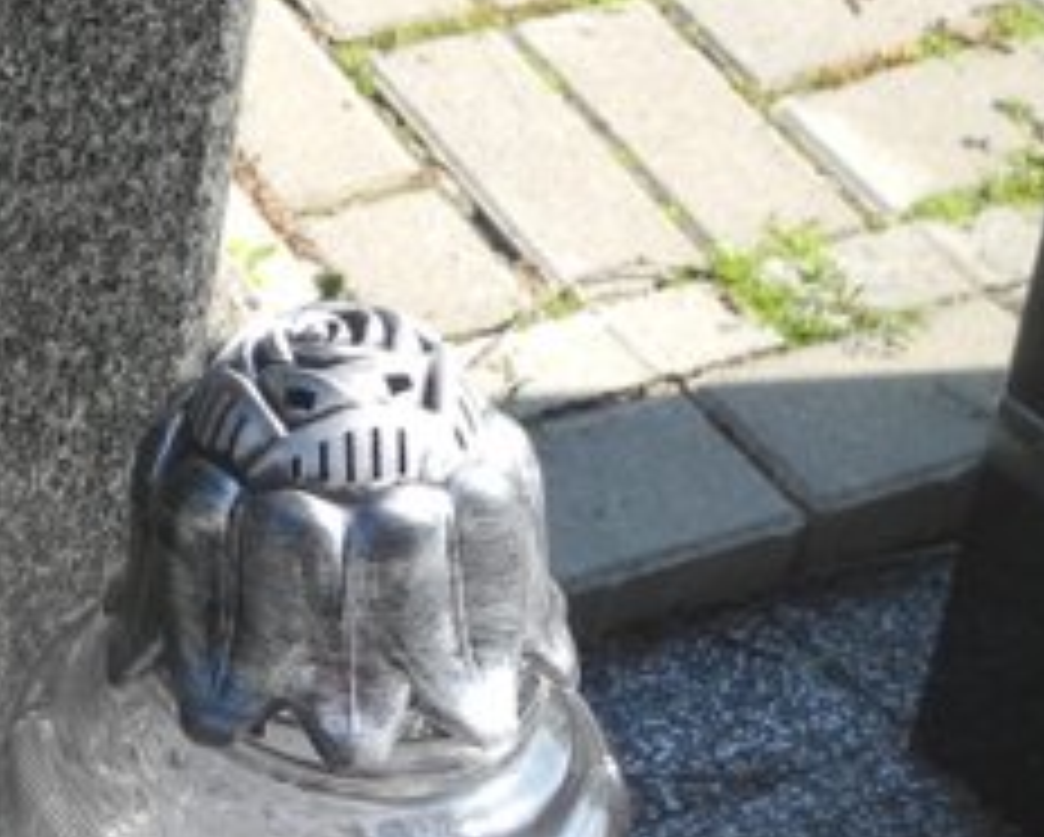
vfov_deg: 11.0
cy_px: -212
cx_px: -706
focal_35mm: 138
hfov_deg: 12.9
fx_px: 4268
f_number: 3.2
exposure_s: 1/400
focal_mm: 8.8
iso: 100
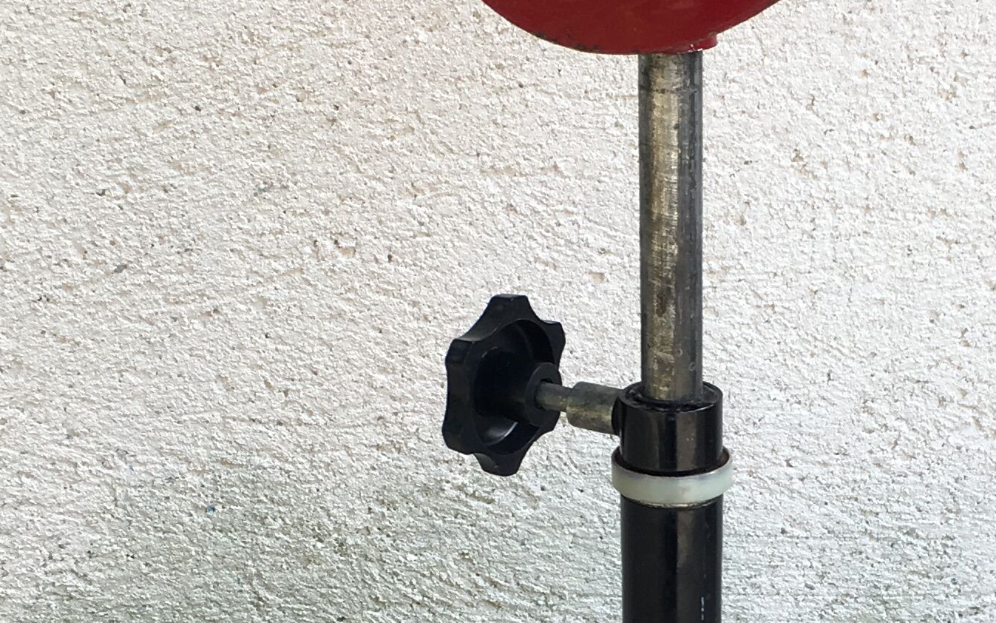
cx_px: 623
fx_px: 2497
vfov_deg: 14.0
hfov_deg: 22.5
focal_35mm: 92
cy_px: 593
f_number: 2.2
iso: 25
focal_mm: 4.15
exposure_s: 1/102
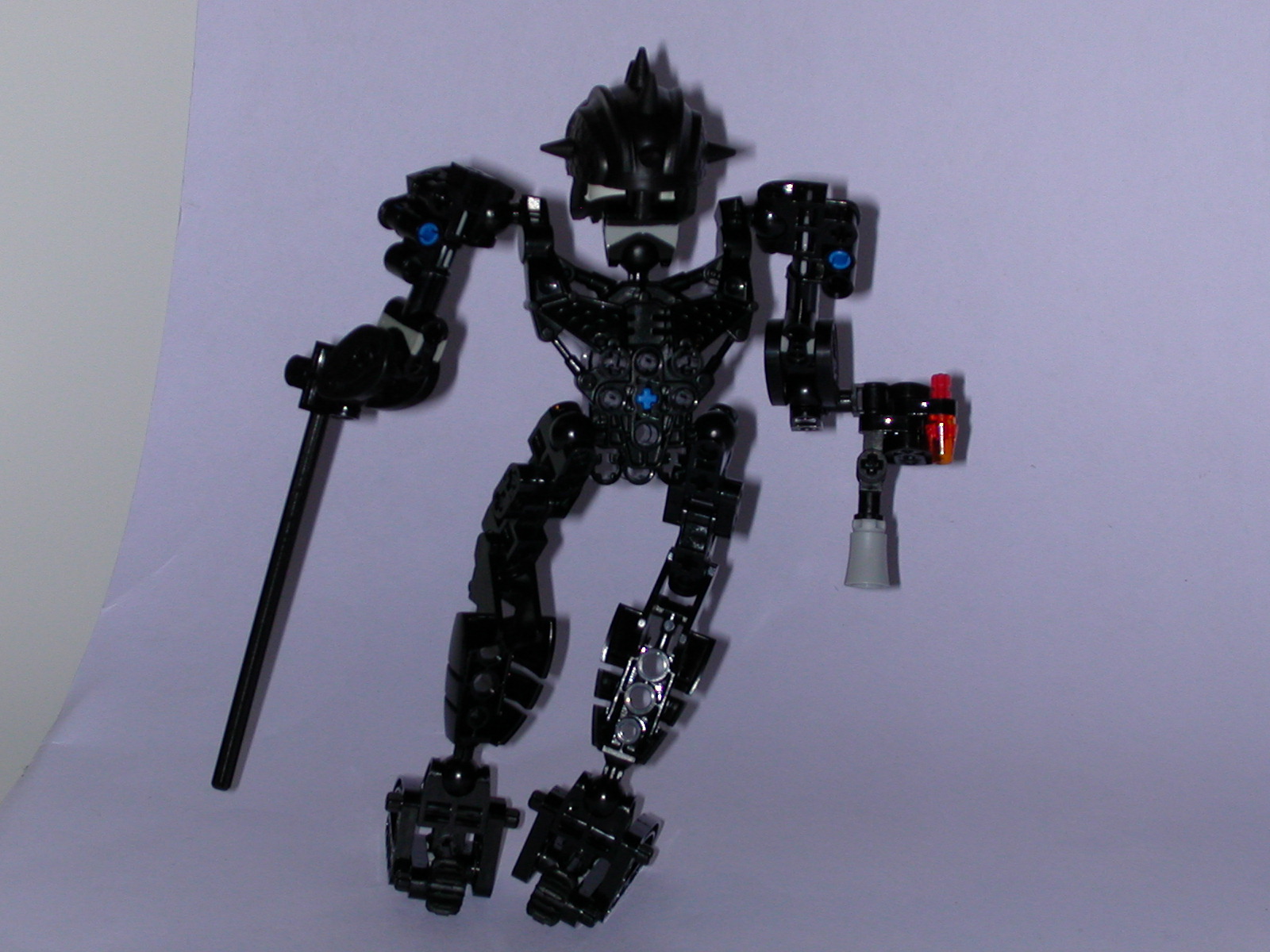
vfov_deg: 17.0
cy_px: 476
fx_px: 3192
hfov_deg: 22.5
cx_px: 635
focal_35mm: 87
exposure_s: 1/59.9
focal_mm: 13.3
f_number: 4.3
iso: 100
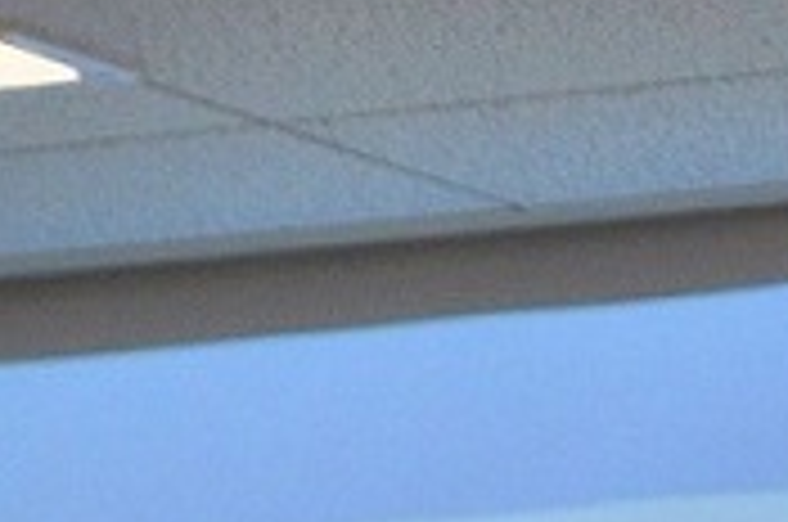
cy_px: 1730
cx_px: 1261
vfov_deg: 4.1
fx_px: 6948
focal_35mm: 318
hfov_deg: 6.4
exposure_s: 1/80
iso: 400
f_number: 4.5
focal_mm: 30
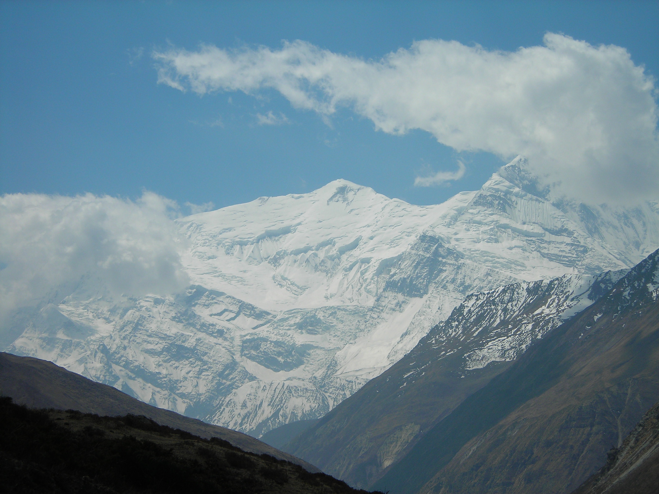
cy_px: 247
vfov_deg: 19.1
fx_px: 1466
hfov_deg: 25.3
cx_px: 330
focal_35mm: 77
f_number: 8.4
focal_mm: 12.7
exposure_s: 1/298
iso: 50
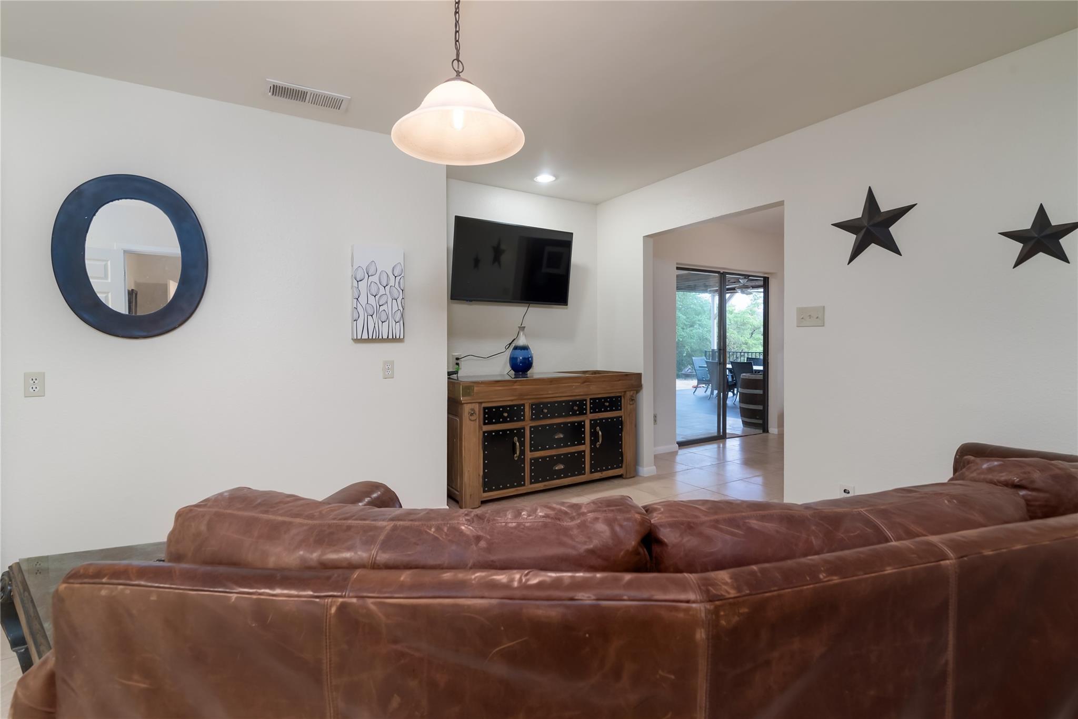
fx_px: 479
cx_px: 539
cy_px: 360
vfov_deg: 73.8
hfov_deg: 96.7
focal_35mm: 16
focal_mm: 16
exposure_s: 1/20
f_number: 7.1
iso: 320
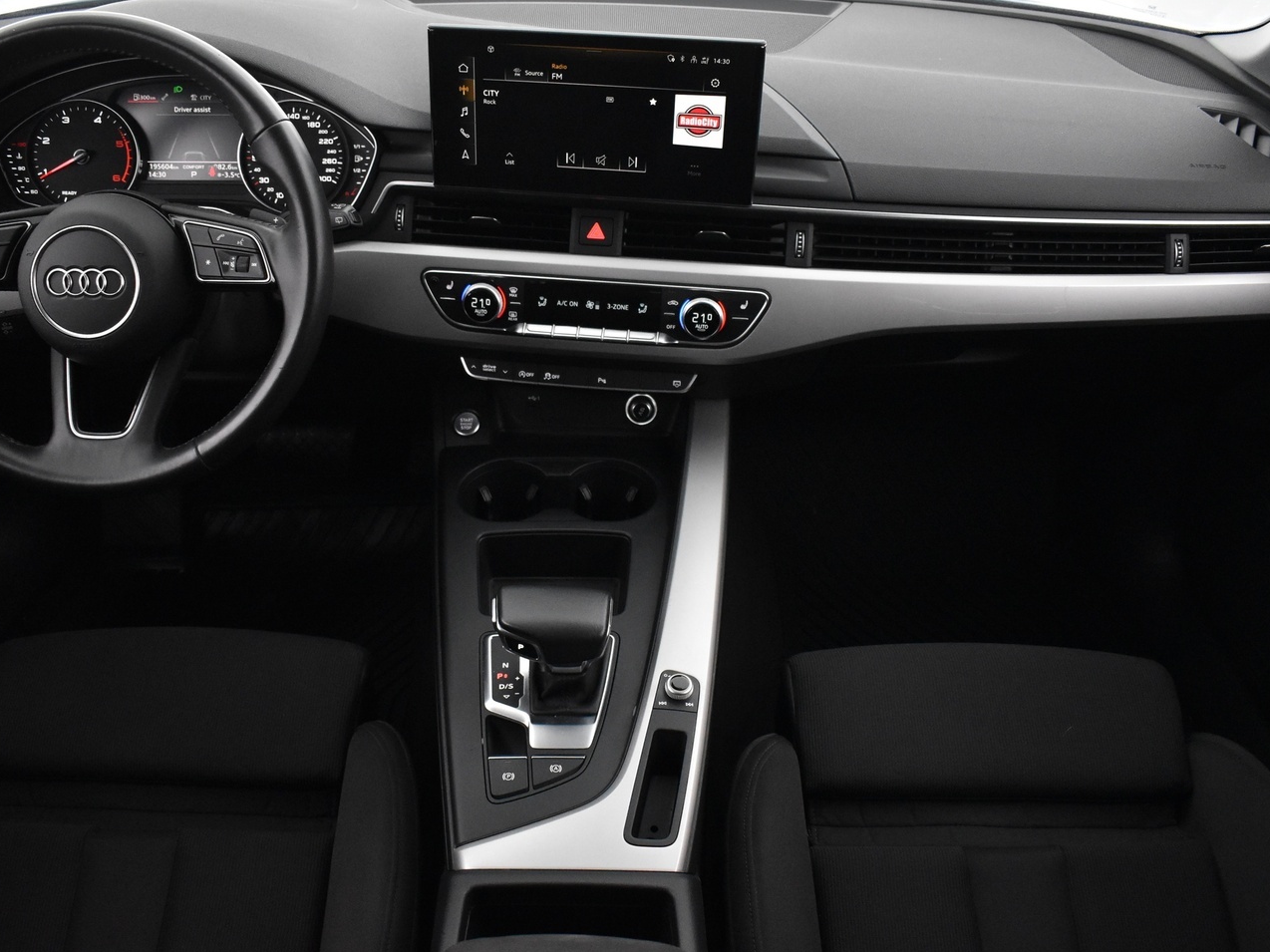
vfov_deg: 42.9
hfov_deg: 55.3
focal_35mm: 33
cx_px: 585
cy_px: 458
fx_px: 1210
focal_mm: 18
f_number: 3.5
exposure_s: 1/50
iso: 3200
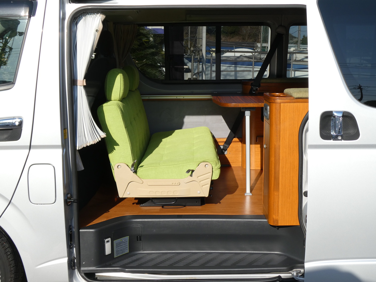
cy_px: 141
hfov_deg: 40.4
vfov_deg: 30.9
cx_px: 188
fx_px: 511
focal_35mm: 47
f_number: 4
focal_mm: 8.4
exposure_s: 1/500
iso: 80
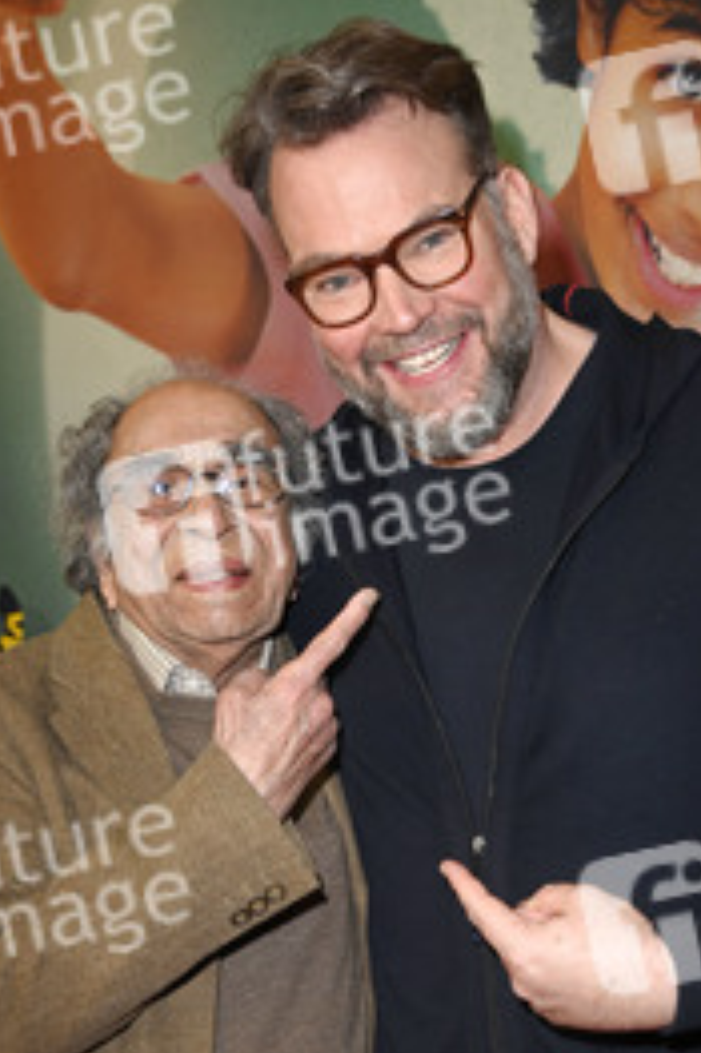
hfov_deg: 20.3
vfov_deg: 29.9
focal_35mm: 67
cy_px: 701
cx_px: 421
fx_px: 1959
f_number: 5.6
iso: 800
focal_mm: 44
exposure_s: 1/160
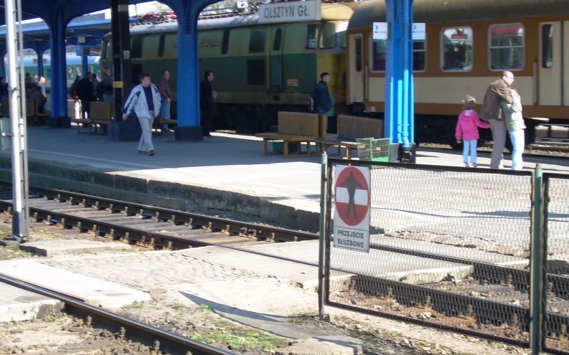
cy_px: 178
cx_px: 285
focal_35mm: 92
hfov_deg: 22.6
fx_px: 1426
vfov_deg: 14.2
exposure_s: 1/136
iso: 50
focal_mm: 14.6
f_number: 4.2
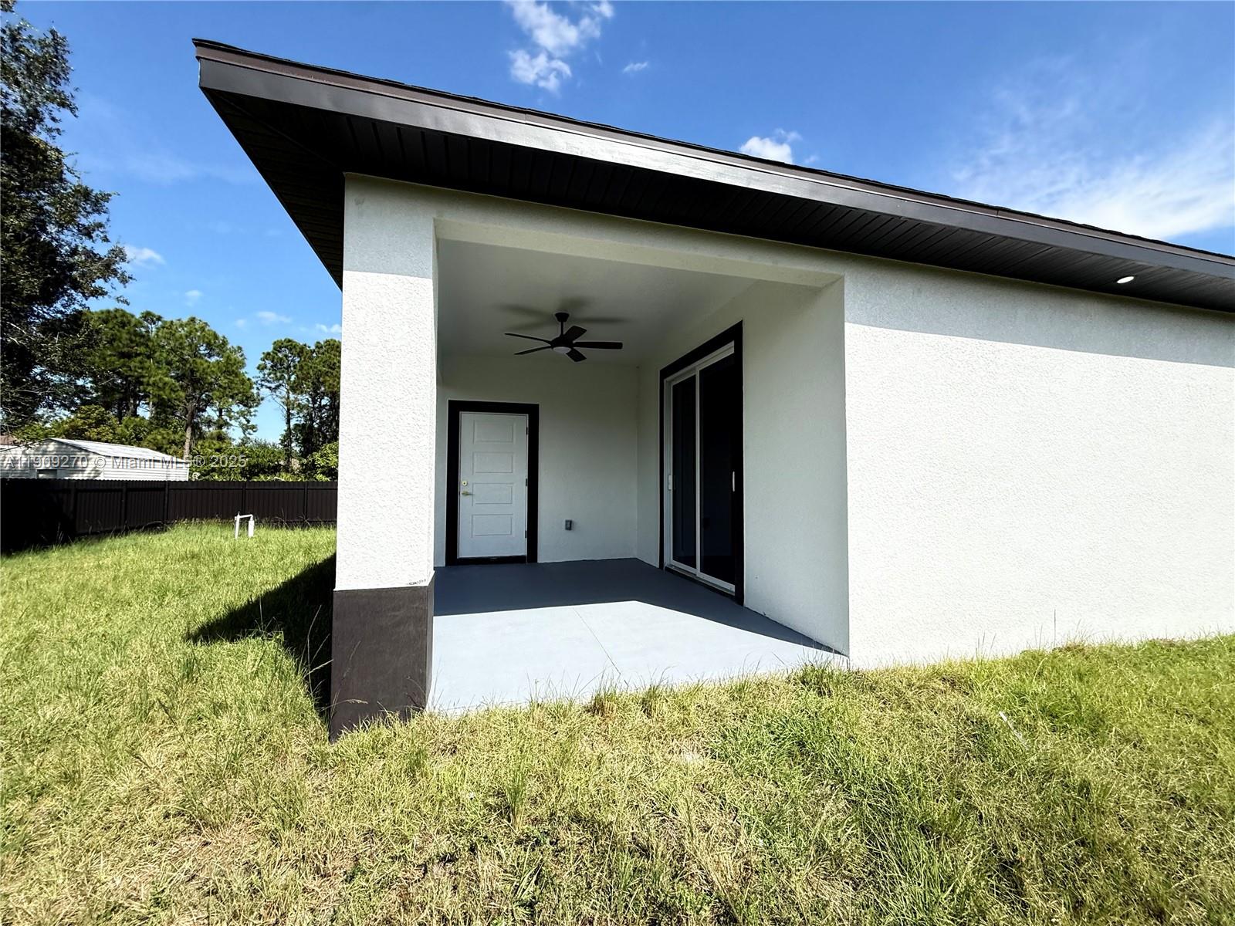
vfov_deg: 85.7
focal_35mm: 14
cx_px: 618
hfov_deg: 102.1
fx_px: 499
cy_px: 463
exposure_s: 1/1656
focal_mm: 2.22
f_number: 2.2
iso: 64
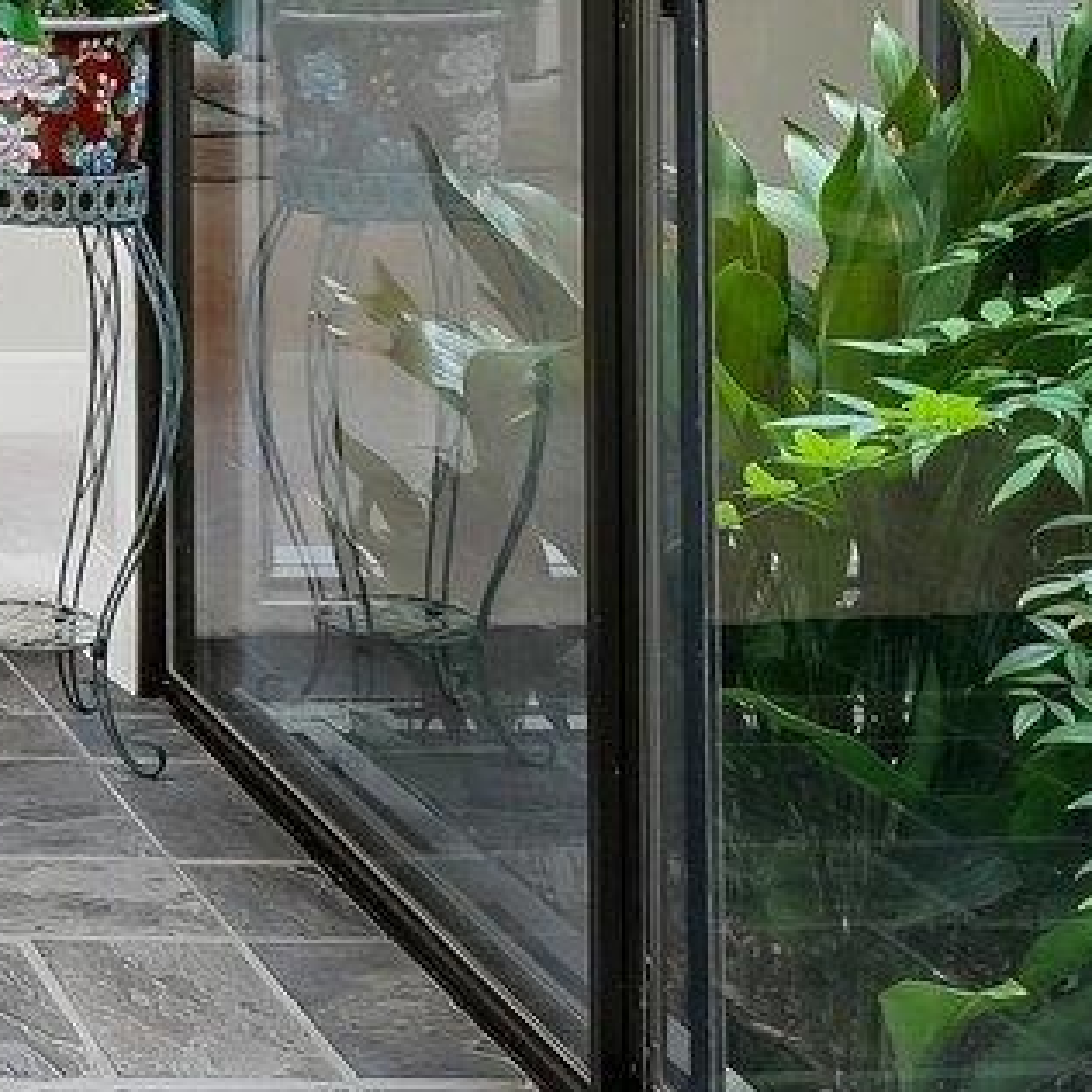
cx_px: -660
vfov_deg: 20.8
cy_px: -268
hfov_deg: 19.0
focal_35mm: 77
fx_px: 2748
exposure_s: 1/15
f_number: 8
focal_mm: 14
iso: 640
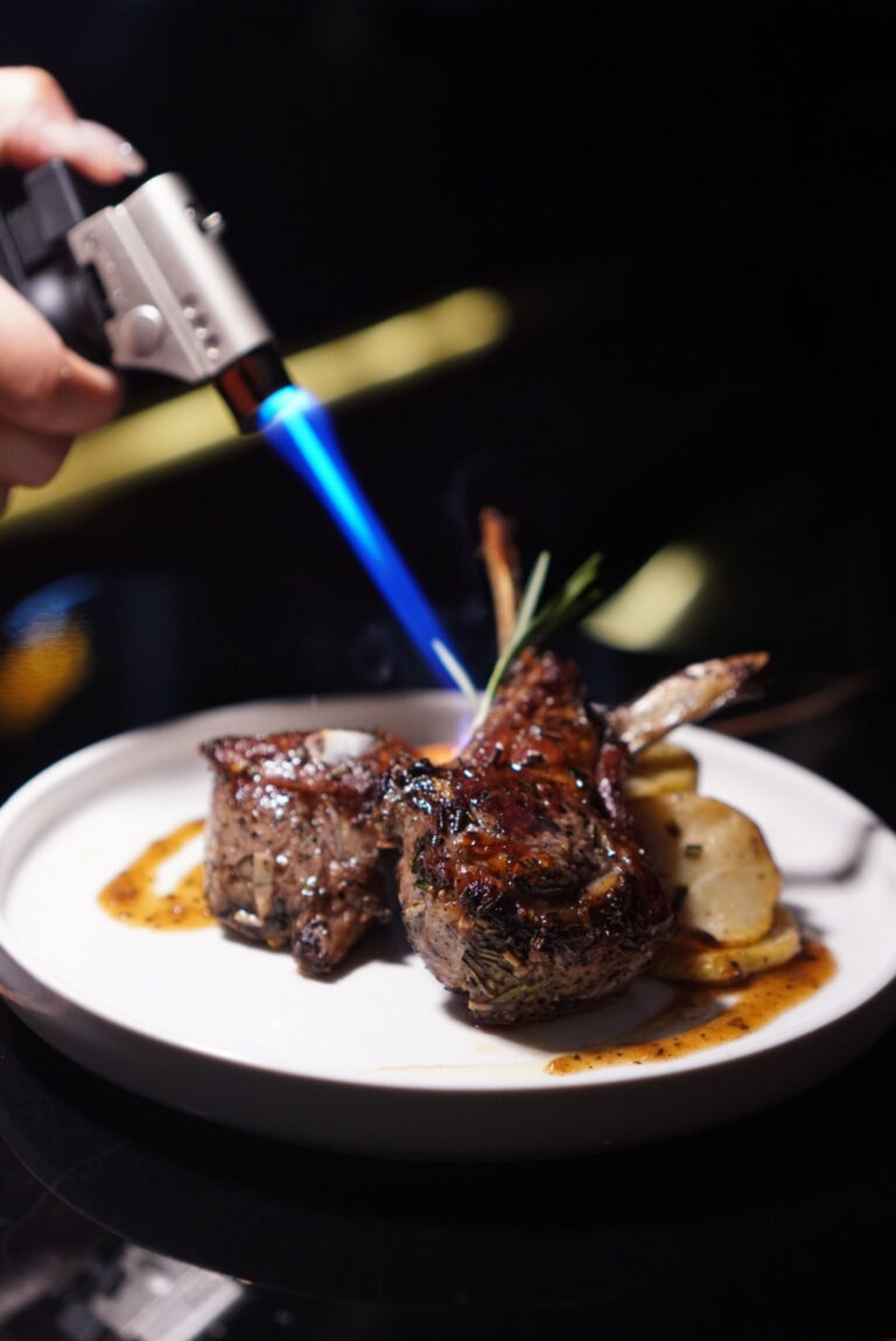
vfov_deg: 37.8
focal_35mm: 52
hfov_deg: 25.8
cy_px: 670
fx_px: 1956
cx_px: 448
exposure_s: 1/60
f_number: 2.5
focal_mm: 35
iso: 1600
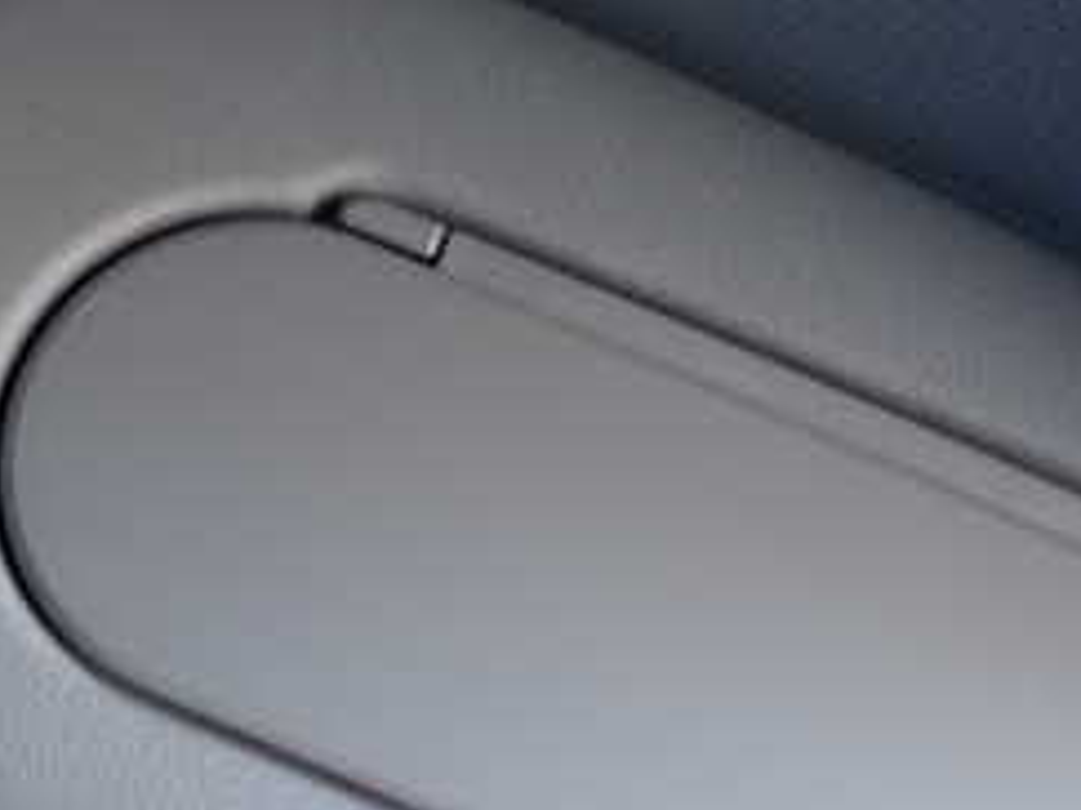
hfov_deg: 24.7
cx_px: 578
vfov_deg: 18.6
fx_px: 2466
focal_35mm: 79
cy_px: 463
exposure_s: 1/125
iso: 250
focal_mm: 5.79
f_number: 2.4
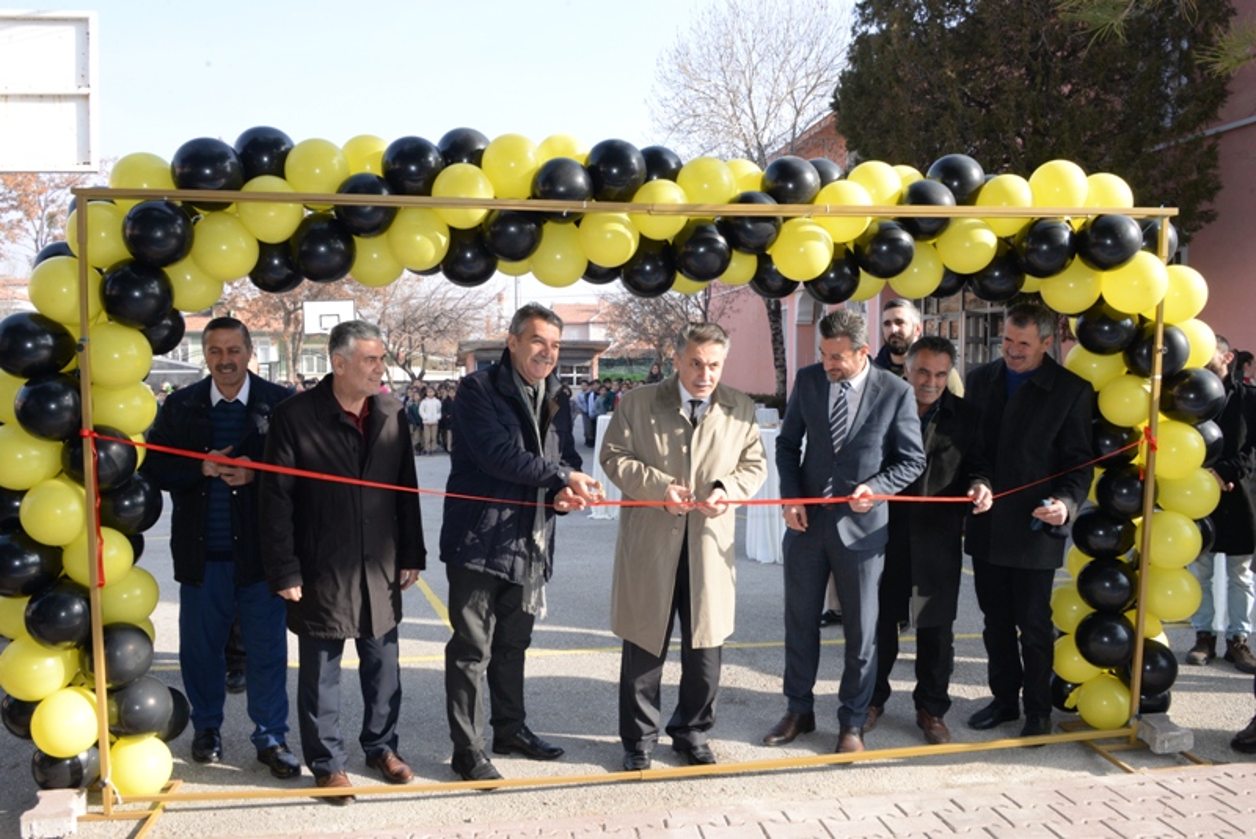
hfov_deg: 65.5
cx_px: 628
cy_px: 420
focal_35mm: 28
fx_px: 977
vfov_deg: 46.4
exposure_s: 1/200
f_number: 16
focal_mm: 28
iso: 1000
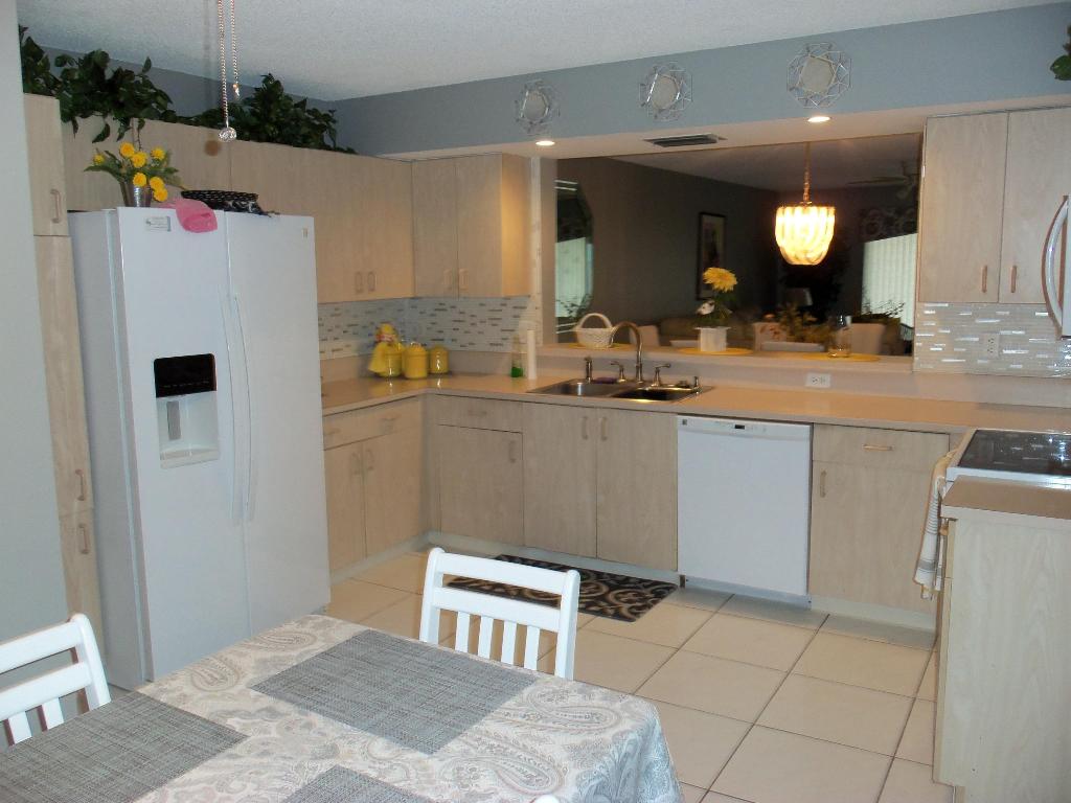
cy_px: 402
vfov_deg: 48.2
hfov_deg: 61.7
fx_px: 897
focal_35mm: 29
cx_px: 536
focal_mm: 5.2
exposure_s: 1/30
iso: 100
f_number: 3.4
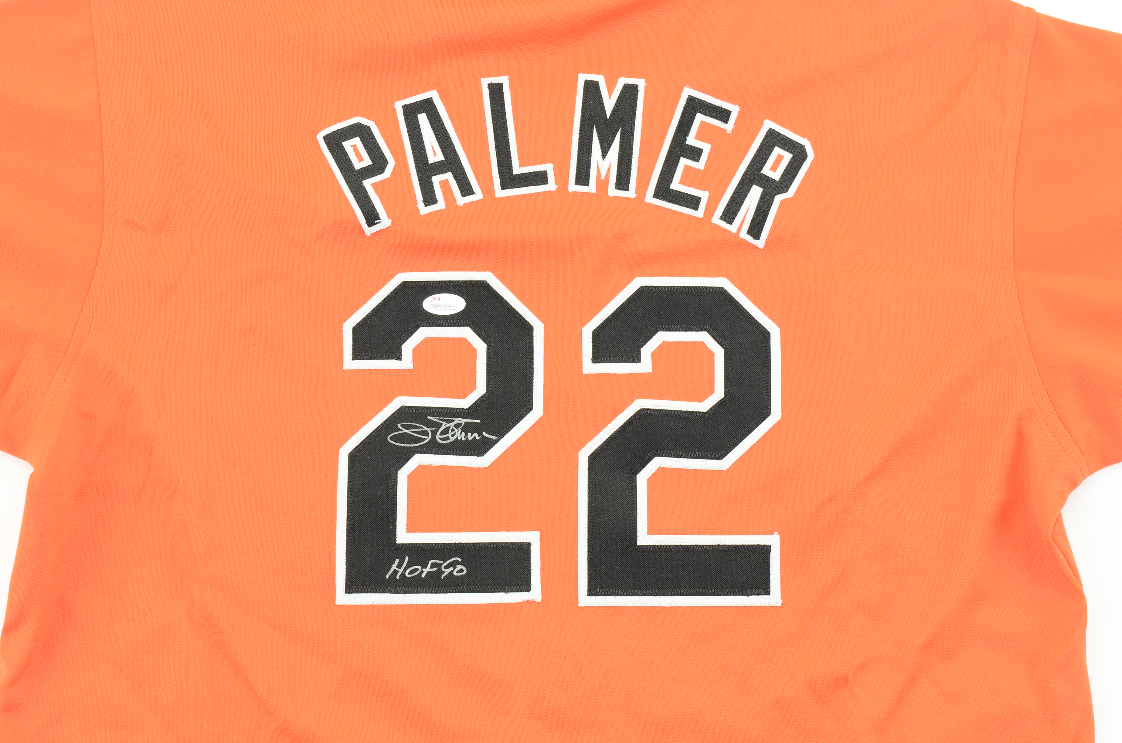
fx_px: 2146
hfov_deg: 29.3
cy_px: 372
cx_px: 561
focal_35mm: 69
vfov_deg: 19.6
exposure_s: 1/60
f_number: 11
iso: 320
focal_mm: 46
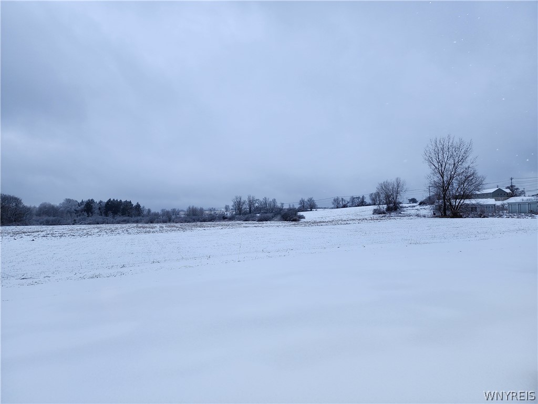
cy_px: 202
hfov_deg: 73.9
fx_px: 357
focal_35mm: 23
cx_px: 269
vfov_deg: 58.9
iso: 64
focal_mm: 6.4
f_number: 1.8
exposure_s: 1/180
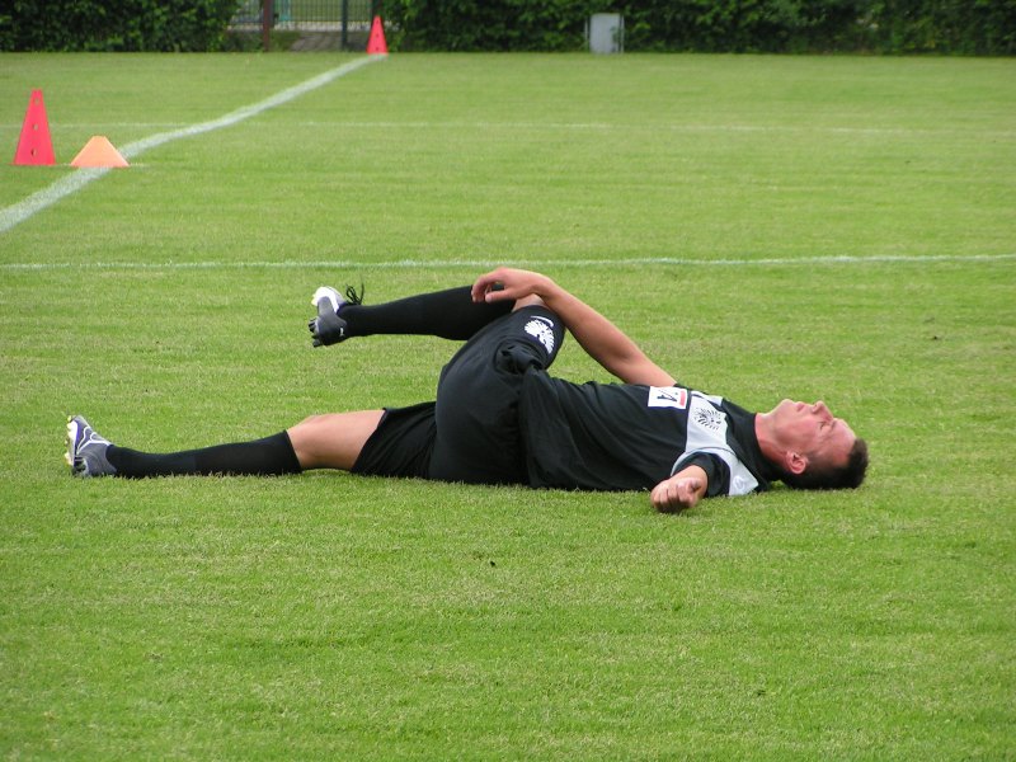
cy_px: 381
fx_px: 7250
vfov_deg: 6.0
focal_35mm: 247
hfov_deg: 8.0
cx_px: 508
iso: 80
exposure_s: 1/250
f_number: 3.5
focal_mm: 37.8
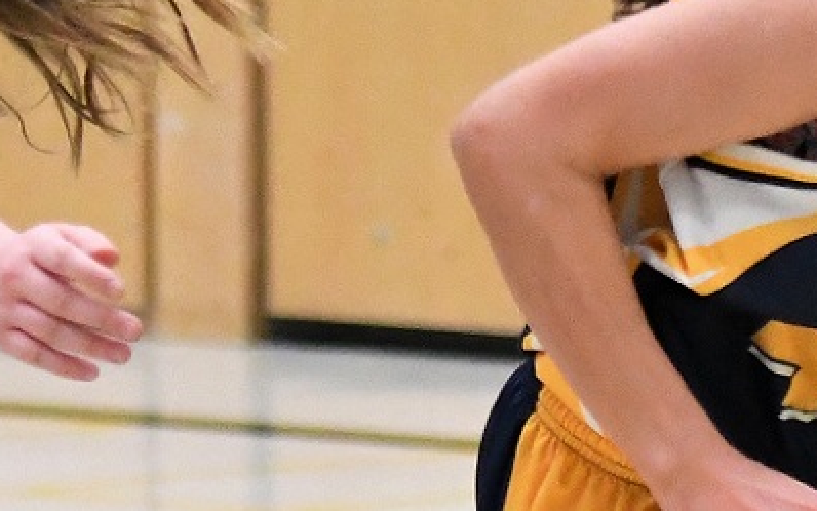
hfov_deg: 6.3
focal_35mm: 332
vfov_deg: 4.0
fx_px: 7405
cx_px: 718
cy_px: 186
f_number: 2.8
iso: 5600
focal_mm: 75
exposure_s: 1/800
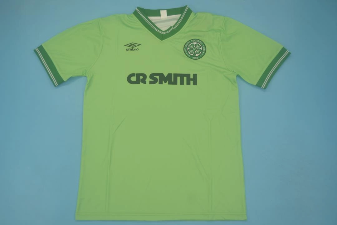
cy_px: 112
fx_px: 337
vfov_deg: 36.9
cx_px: 168
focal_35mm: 36
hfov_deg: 53.1
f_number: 4
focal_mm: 24
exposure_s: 1/125
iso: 200
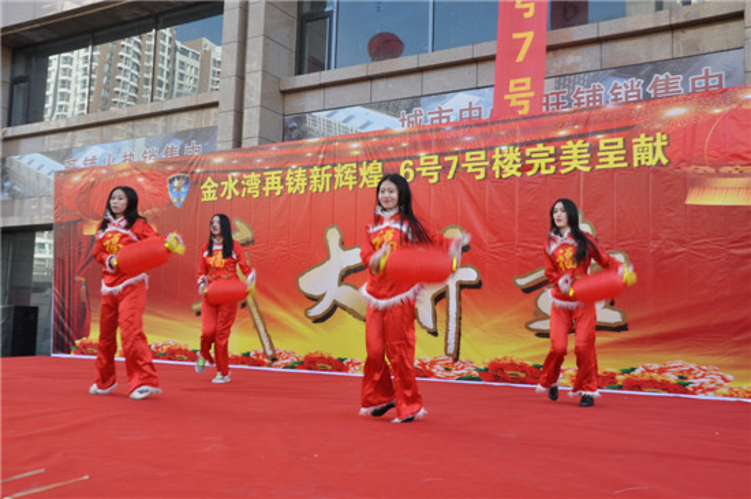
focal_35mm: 38
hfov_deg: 51.3
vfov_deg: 35.4
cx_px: 376
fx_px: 781
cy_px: 250
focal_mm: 25
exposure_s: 1/60
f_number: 8
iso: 200
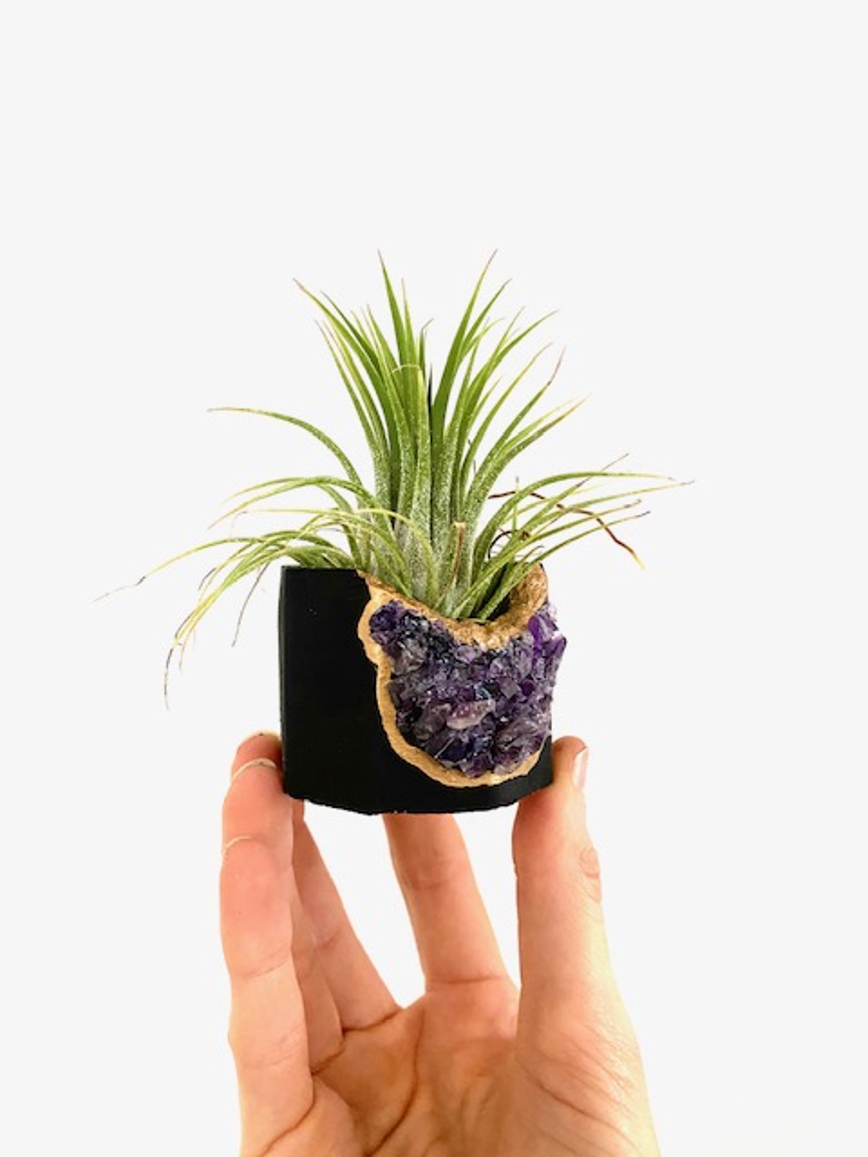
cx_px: 434
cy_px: 578
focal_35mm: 26
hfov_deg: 53.1
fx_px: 869
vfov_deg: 67.3
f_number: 1.8
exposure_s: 1/60
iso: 250
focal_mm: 4.25
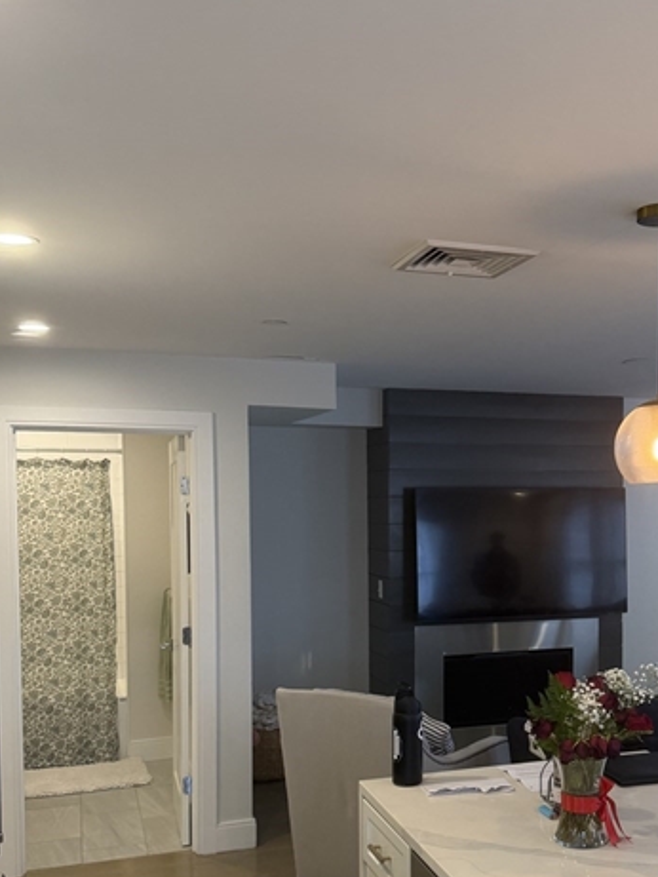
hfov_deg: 35.3
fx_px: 1013
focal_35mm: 40
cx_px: 485
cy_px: 555
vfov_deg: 46.3
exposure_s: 1/120
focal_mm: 6.76
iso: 250
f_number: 1.78
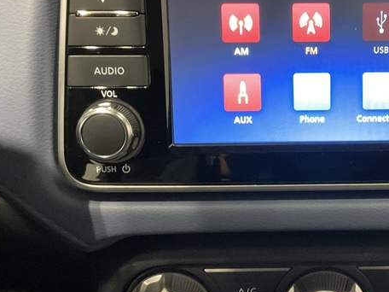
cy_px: 132
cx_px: 322
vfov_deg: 24.0
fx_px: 685
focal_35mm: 61
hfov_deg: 30.7
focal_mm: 3
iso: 250
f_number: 1.8
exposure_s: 1/30
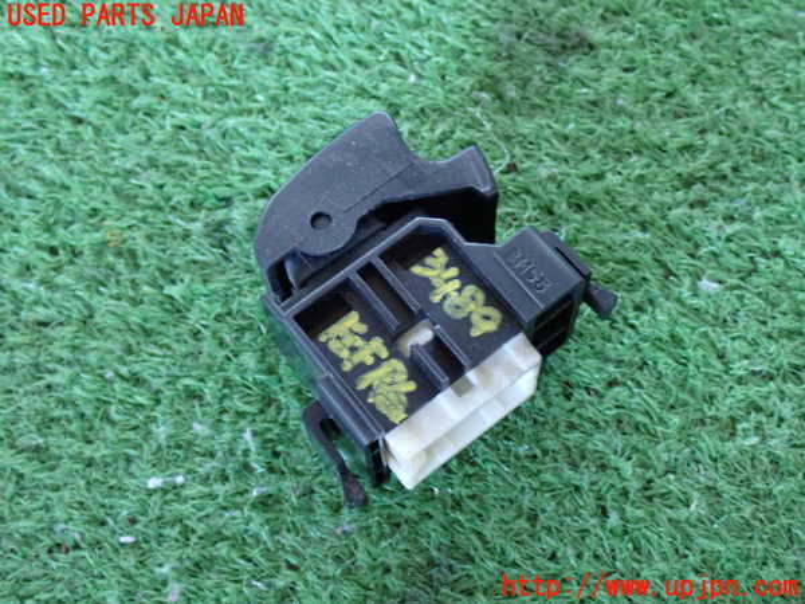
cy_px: 302
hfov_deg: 35.5
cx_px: 402
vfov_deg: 27.0
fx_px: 1256
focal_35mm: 54
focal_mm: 9.65
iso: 800
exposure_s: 1/15
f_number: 3.3
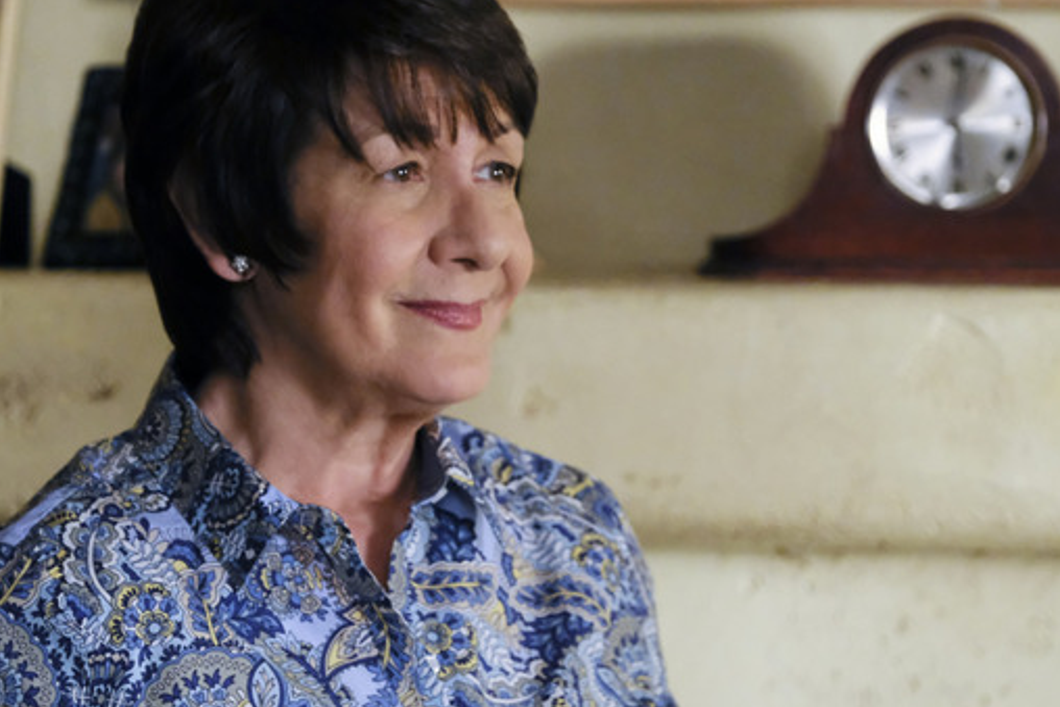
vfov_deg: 5.9
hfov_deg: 8.8
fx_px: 6921
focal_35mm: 235
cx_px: 497
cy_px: 400
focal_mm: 102.2
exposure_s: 1/125
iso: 6400
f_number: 2.8
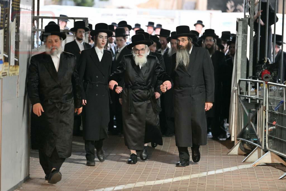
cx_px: 143
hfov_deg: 12.1
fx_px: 1351
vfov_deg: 8.1
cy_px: 96
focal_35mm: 170
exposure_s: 1/160
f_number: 2.8
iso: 1250
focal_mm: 170
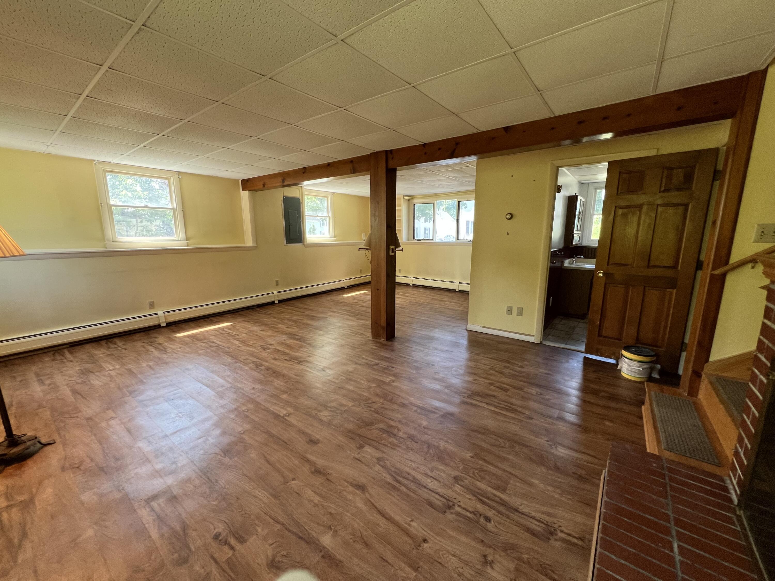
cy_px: 290
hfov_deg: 106.2
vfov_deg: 89.9
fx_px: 291
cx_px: 388
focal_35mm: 13
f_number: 1.8
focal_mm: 1.57
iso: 160
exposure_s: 1/99
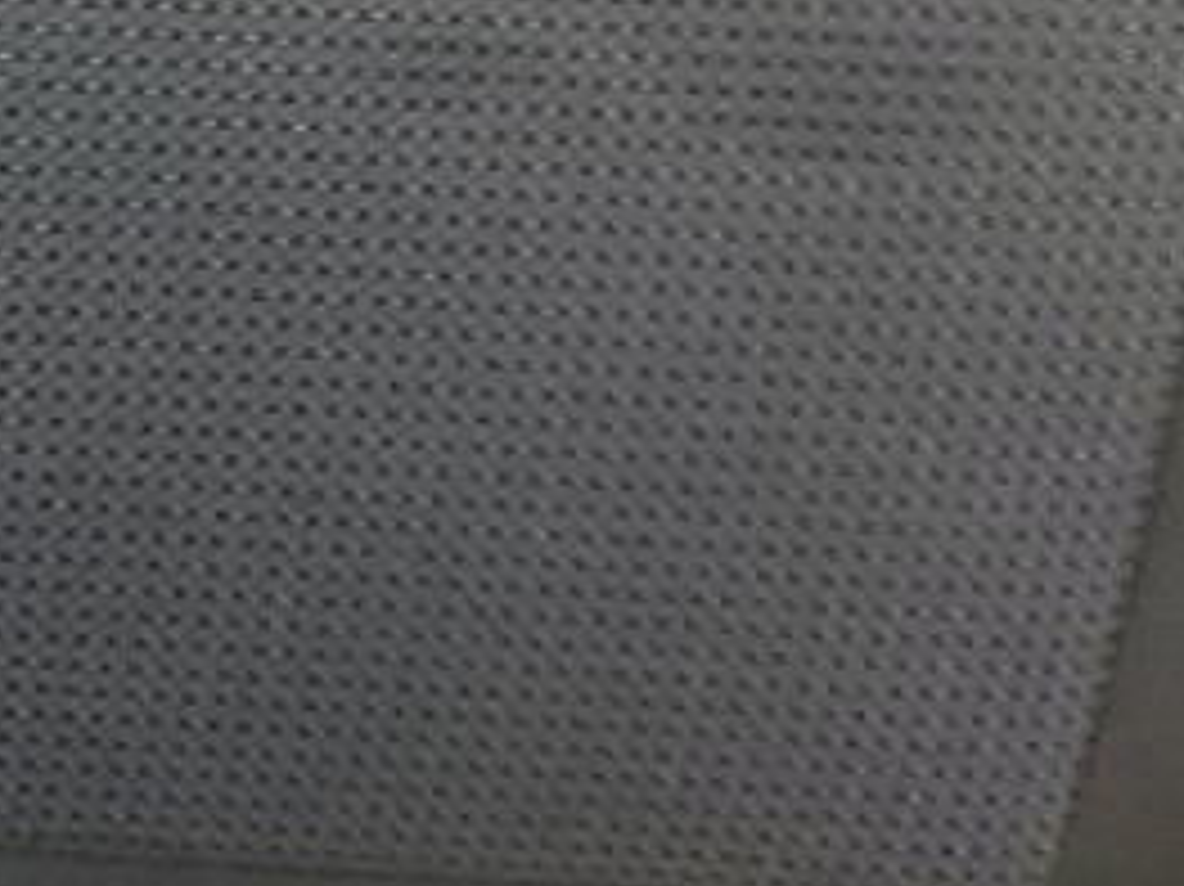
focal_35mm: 158
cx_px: -2053
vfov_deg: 8.4
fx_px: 5402
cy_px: -1453
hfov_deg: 10.1
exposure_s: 1/217
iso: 50
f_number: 1.5
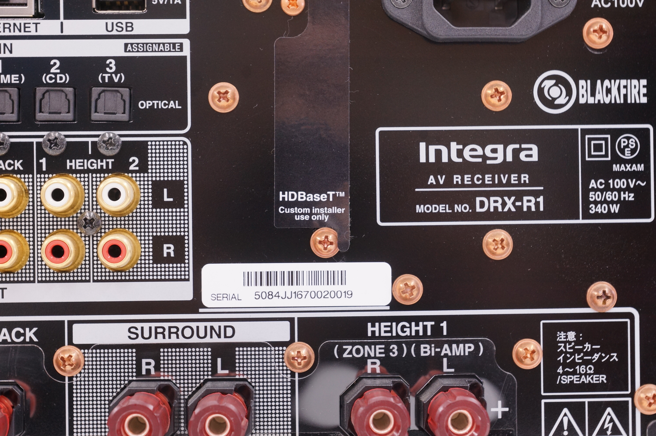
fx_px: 1365
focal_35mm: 75
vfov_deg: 18.1
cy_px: 218
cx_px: 328
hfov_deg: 27.0
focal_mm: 50
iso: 400
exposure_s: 1/30
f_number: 6.3
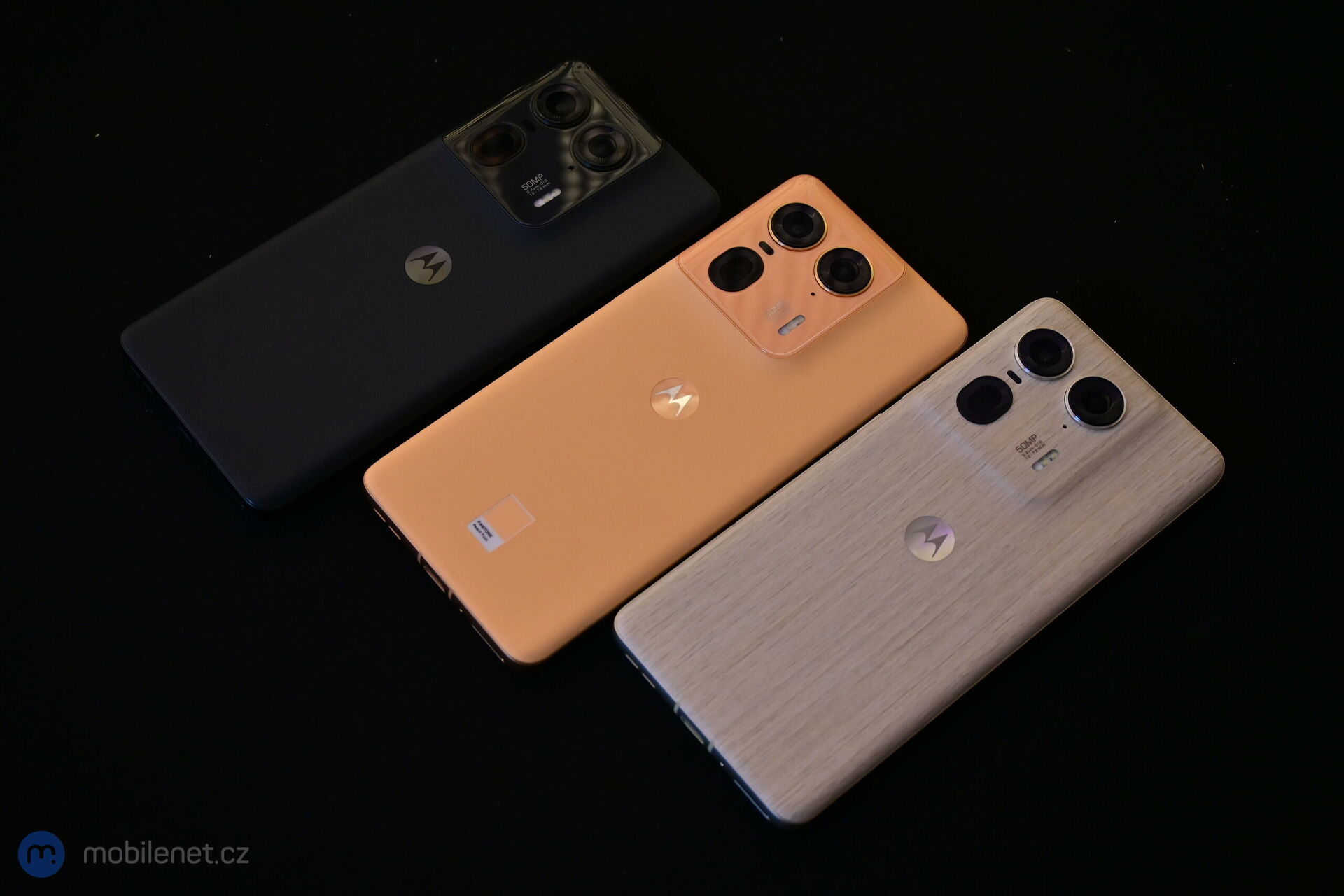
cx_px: 672
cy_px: 448
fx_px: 1848
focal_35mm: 50
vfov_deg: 27.3
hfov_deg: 40.0
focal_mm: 33
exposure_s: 1/80
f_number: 5
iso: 400
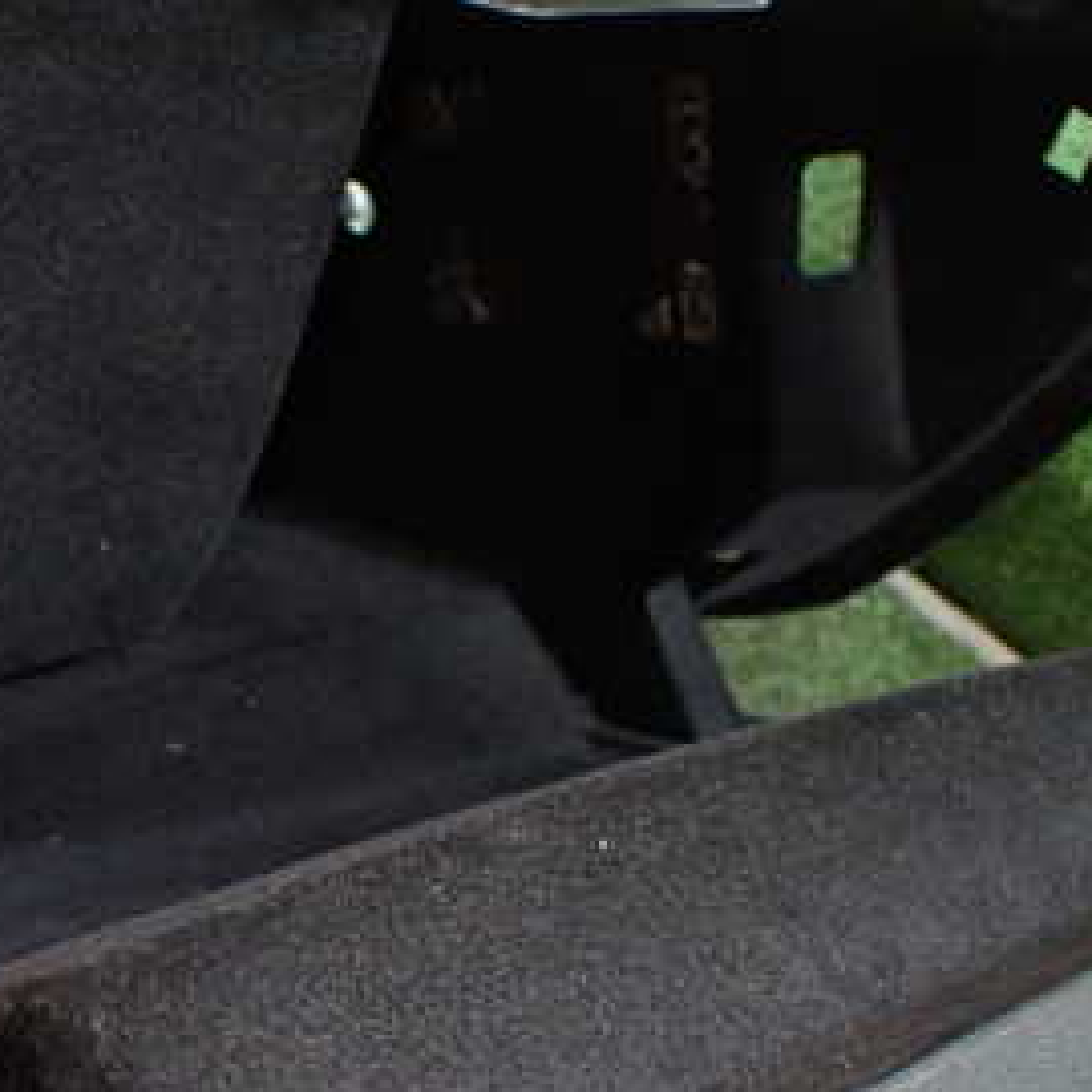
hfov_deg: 28.8
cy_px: 748
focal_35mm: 59
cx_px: 311
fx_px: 2106
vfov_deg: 28.8
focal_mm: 5.4
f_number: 2.3
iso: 800
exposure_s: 1/60
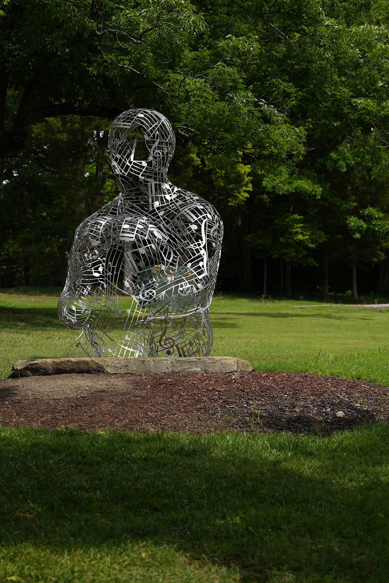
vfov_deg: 28.8
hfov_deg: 19.5
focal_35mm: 70
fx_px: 1134
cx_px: 194
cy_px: 292
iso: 50
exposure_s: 1/250
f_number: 3.2
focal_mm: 46.9
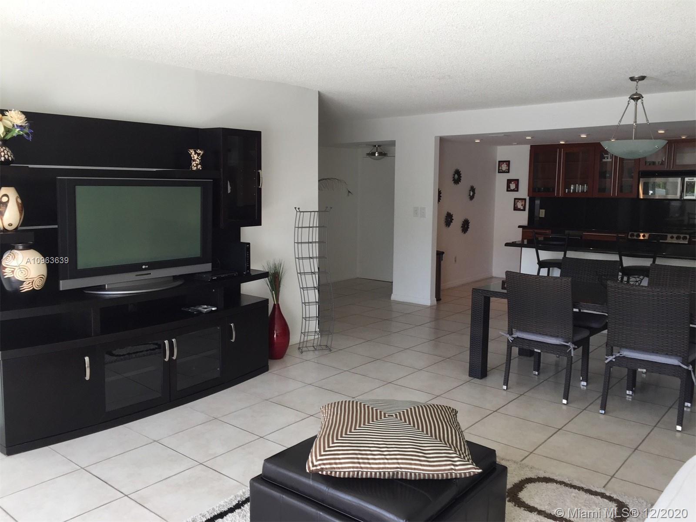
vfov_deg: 48.2
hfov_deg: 61.7
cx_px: 348
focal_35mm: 29
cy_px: 261
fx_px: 583
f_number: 2.2
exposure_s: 1/120
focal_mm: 4.15
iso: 40
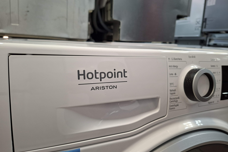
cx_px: 114
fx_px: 152
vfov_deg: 53.1
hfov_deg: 73.7
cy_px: 76
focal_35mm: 24
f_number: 1.8
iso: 250
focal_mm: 5.54
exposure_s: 1/50
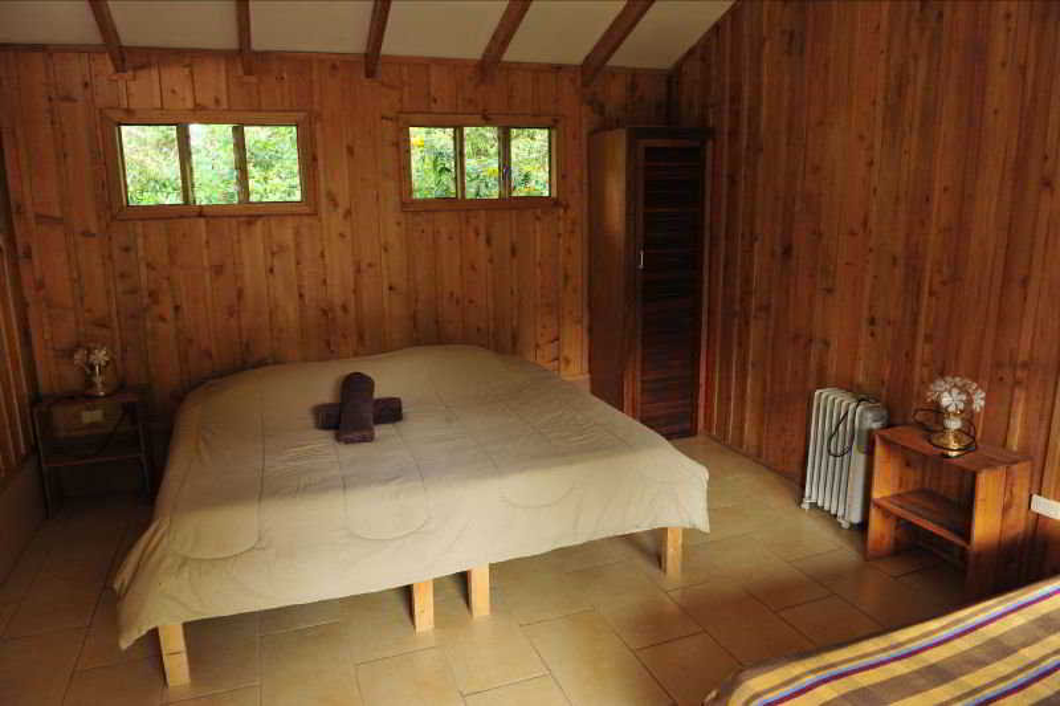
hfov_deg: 73.8
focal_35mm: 24
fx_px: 706
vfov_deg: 53.1
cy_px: 353
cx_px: 530
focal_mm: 24
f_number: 6.7
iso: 1000
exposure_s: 1/45
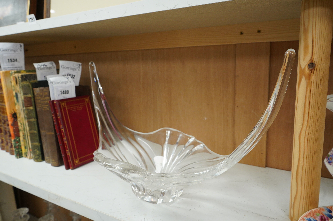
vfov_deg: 46.3
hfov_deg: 65.5
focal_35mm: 28
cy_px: 110
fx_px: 259
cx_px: 166
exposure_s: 1/100
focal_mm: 28
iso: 2500
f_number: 8
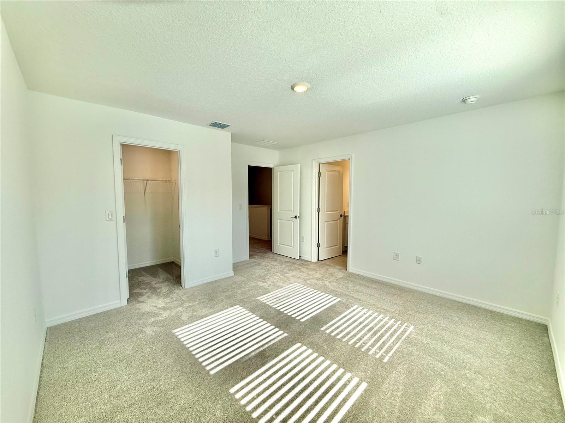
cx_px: 282
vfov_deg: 85.7
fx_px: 229
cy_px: 212
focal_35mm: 14
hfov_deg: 102.1
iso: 50
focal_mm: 2.22
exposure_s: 1/222
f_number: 2.2
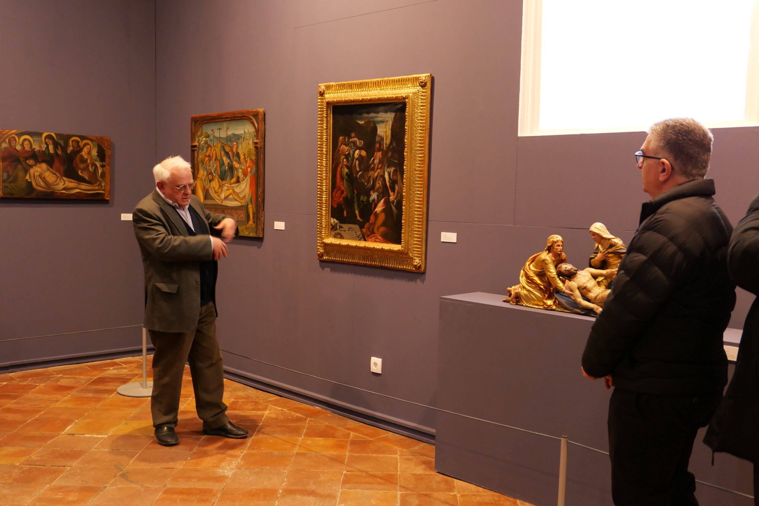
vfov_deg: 33.4
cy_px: 253
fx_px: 843
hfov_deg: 48.4
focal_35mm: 40
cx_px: 380
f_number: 2.5
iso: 1600
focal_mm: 17.9
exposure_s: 1/60
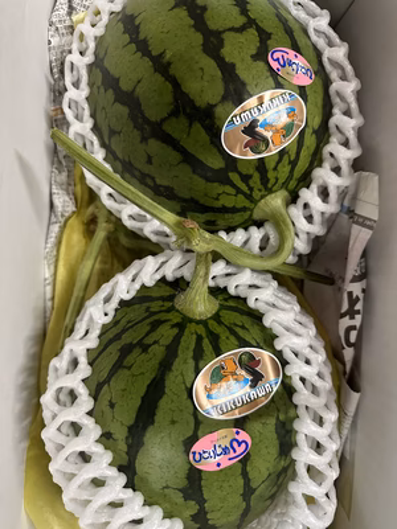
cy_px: 264
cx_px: 198
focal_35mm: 24
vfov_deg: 71.6
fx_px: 367
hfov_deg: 56.8
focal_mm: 6.86
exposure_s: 1/60
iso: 640
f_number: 1.78
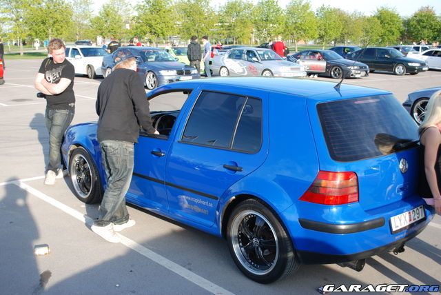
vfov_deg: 32.0
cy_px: 148
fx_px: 515
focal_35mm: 42
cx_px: 220
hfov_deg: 46.4
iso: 110
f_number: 5.6
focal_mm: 28
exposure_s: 1/125
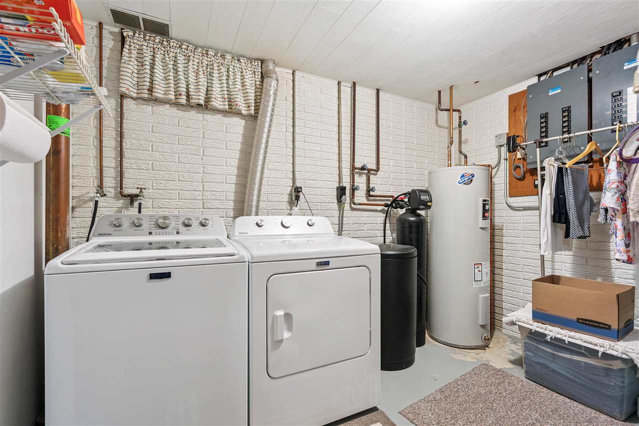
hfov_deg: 96.7
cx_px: 320
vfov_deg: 73.7
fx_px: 284
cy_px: 213
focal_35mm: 16
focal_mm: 16
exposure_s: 1/6
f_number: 8
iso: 800
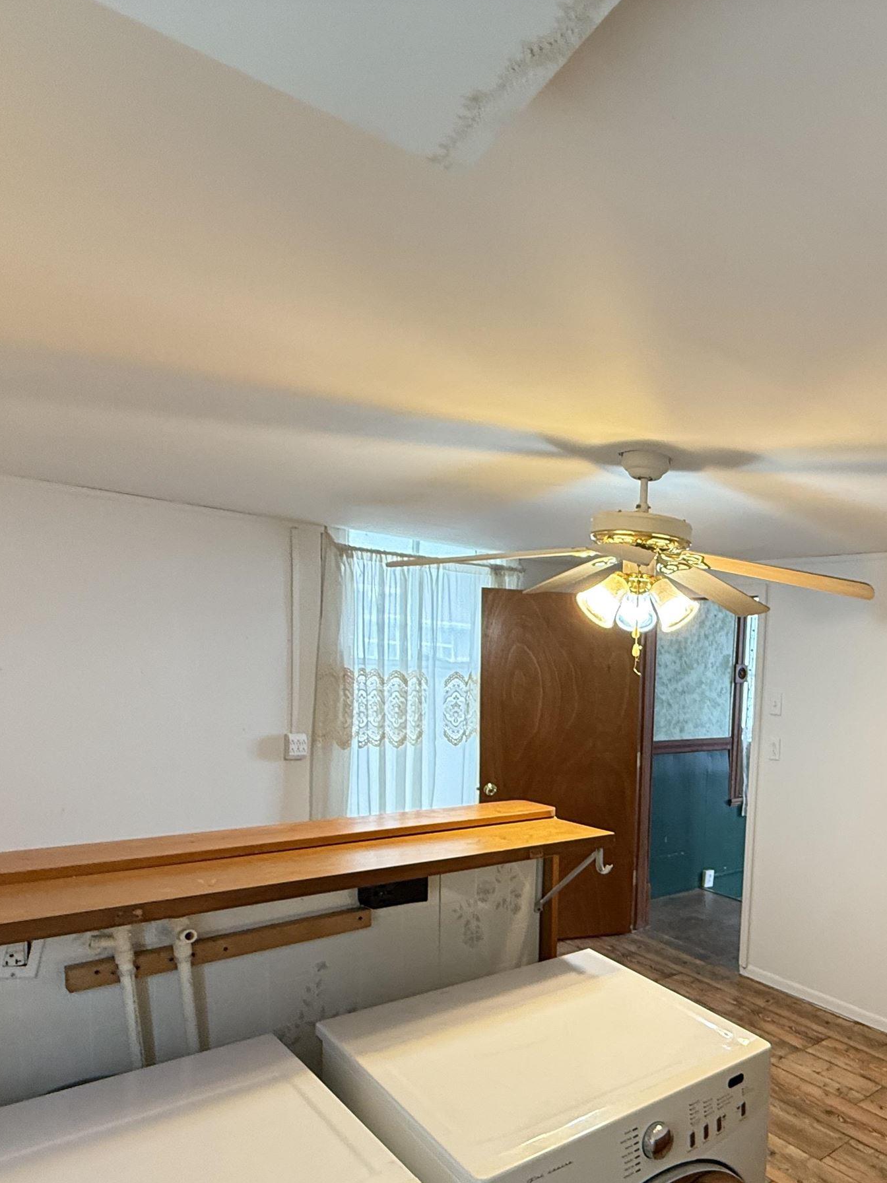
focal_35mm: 24
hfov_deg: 52.1
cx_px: 743
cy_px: 751
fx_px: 820
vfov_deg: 70.3
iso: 250
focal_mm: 2.22
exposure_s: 1/60
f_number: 2.2
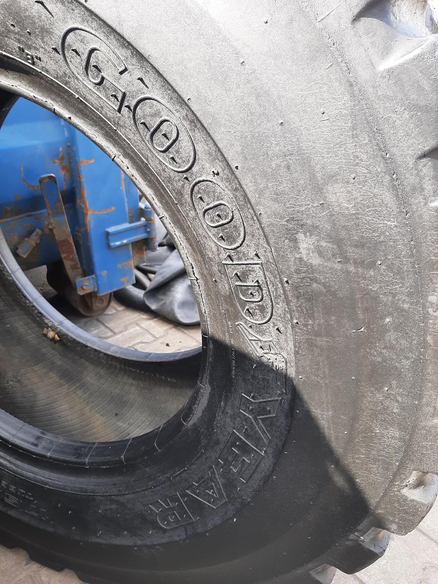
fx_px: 439
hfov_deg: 53.1
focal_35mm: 26
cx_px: 219
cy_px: 292
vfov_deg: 67.3
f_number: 1.7
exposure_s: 1/233
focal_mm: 3.93
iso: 40
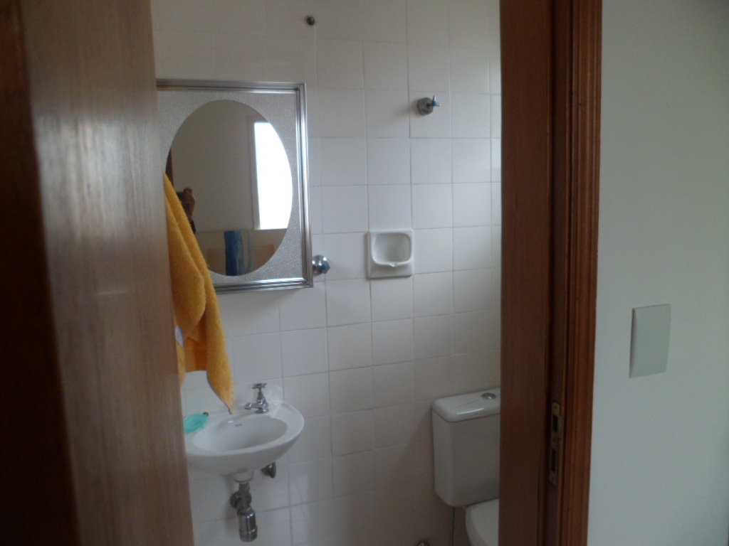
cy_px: 273
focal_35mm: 26
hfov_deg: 67.3
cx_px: 364
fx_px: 548
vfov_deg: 53.1
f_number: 3.3
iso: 100
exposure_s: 1/60
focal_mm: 4.9
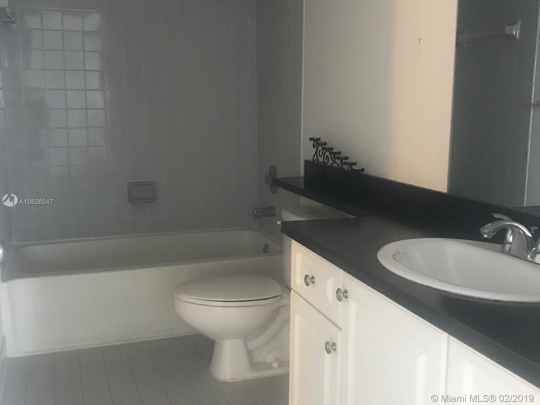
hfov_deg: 63.4
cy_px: 202
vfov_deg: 49.7
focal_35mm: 28
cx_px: 270
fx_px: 437
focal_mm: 3.99
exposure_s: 1/15
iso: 80
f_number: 1.8
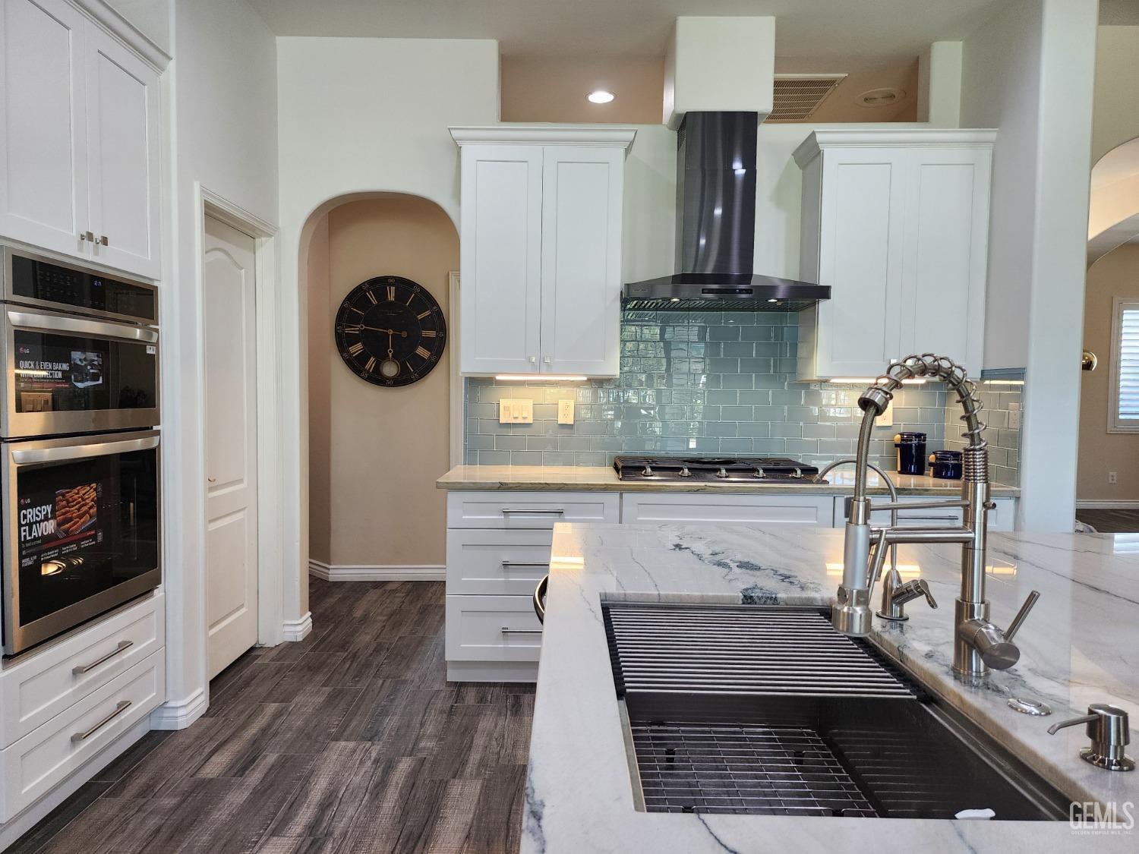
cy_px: 427
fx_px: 757
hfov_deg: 73.9
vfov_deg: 58.9
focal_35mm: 23
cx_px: 570
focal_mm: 6.4
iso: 200
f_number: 1.8
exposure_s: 1/120
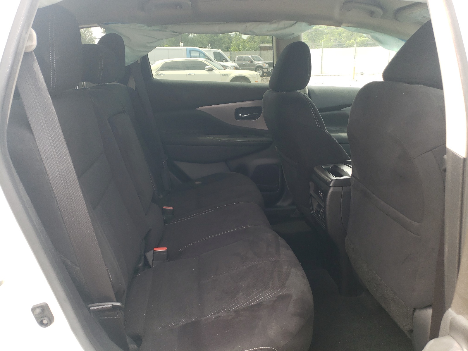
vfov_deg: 53.1
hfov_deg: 67.3
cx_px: 234
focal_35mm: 26
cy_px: 176
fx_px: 352
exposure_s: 1/238
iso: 50
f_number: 1.5
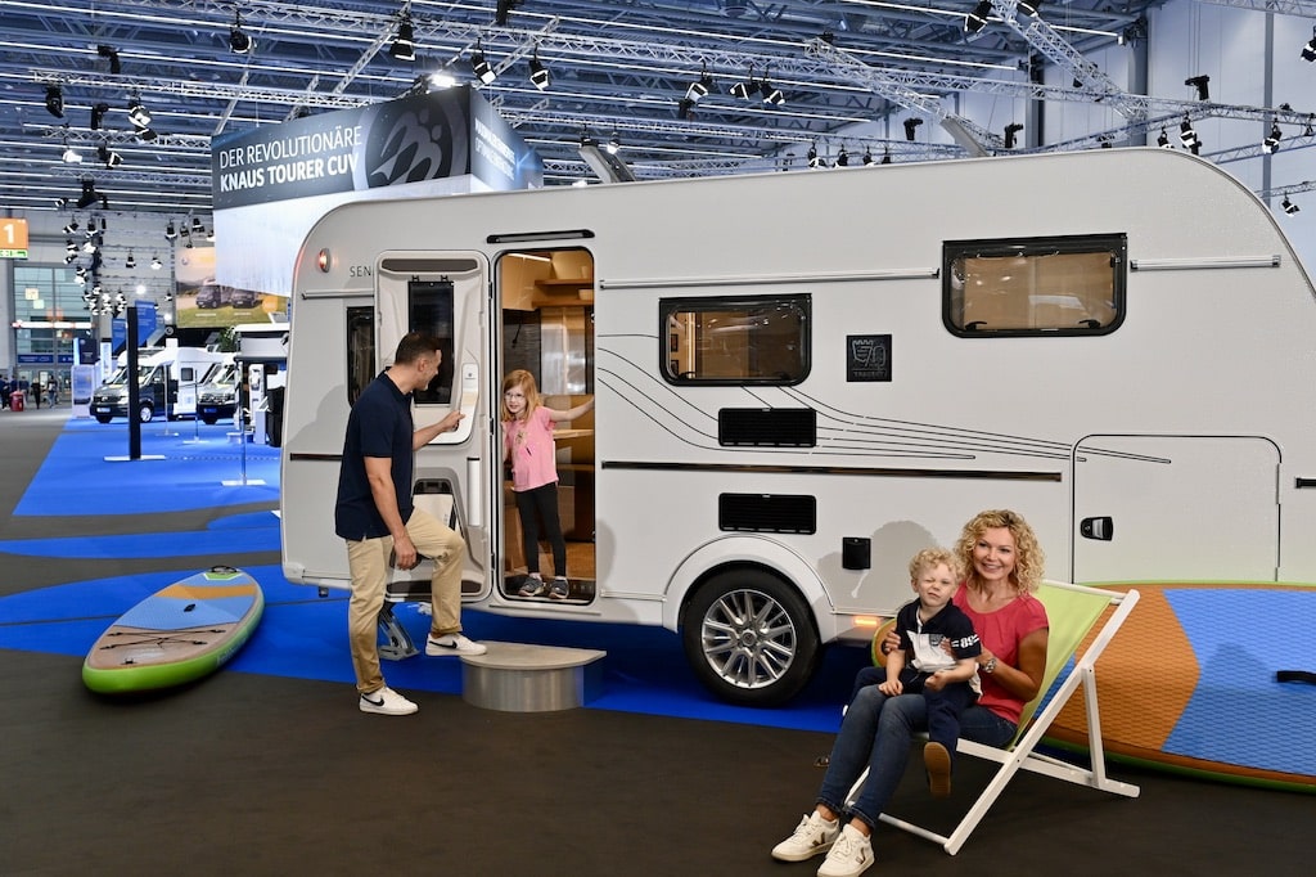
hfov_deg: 55.8
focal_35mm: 34
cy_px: 438
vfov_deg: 38.9
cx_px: 658
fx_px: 1242
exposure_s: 1/100
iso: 900
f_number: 4
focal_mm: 34
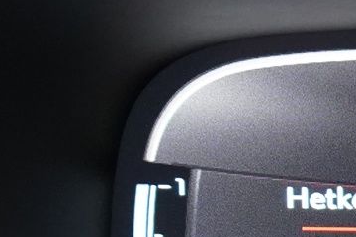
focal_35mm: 264
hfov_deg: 7.1
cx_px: 984
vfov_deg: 5.2
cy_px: 339
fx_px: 2610
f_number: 4
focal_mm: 38
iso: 4000
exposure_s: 1/160
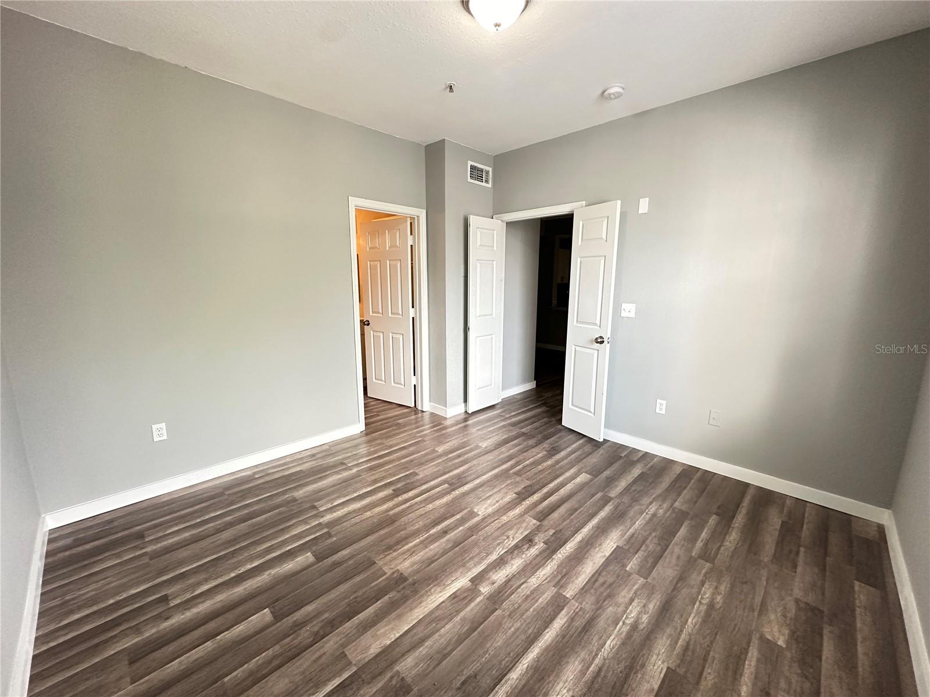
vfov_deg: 85.7
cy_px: 348
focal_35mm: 14
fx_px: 376
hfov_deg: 102.1
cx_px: 465
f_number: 2.2
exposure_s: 1/60
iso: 320
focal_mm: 2.22
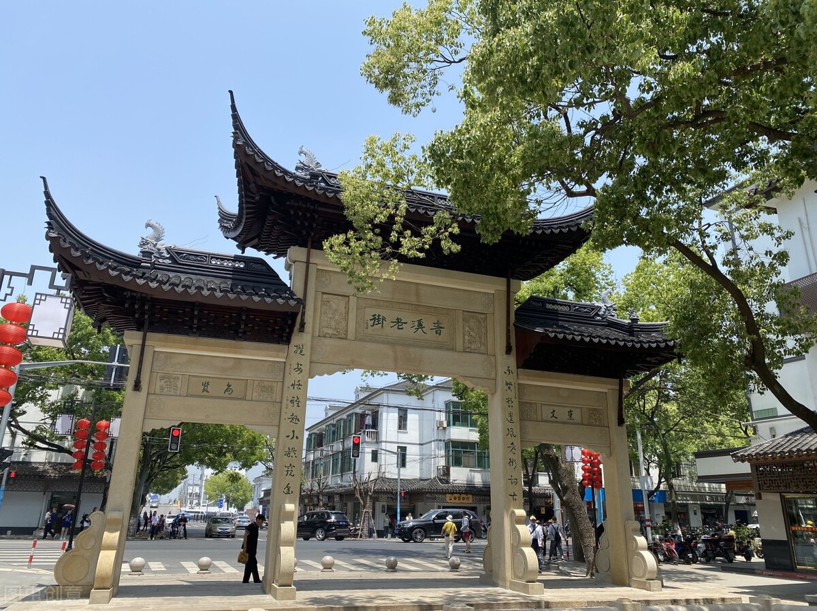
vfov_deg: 53.0
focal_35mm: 26
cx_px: 408
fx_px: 613
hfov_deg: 67.3
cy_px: 306
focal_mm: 4.25
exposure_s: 1/1701
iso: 32
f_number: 1.8
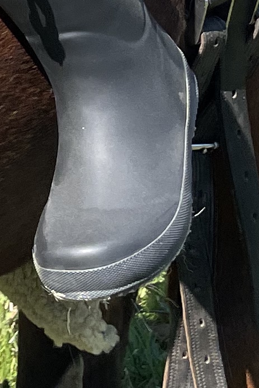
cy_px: -314
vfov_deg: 12.0
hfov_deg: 7.7
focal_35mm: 157
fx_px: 1693
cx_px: -497
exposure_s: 1/2564
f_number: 1.6
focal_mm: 4.2
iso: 32
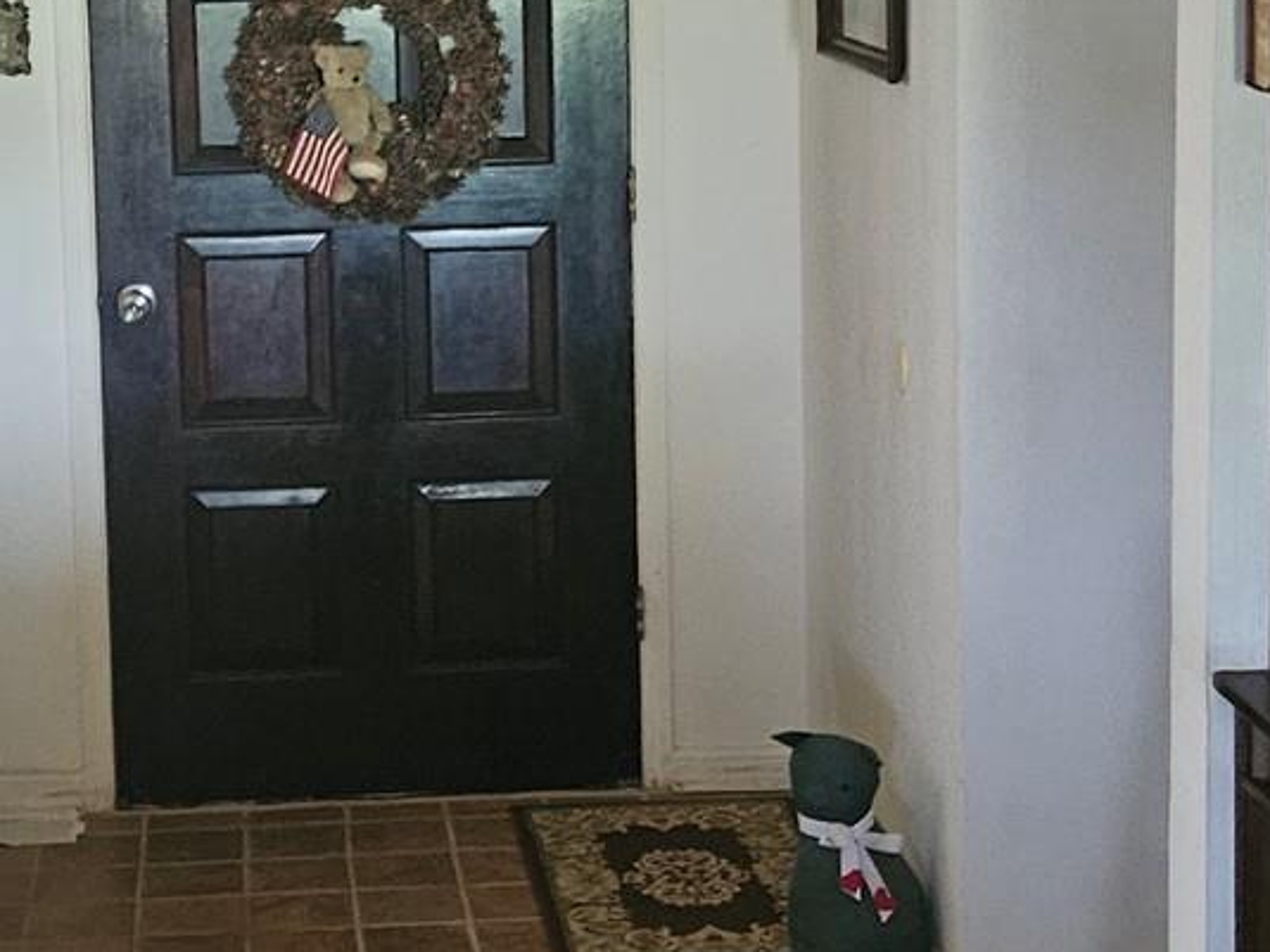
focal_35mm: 88
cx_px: 494
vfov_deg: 16.7
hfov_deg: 22.2
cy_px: 252
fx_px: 3228
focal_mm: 5.4
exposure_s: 1/24
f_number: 1.8
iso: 640
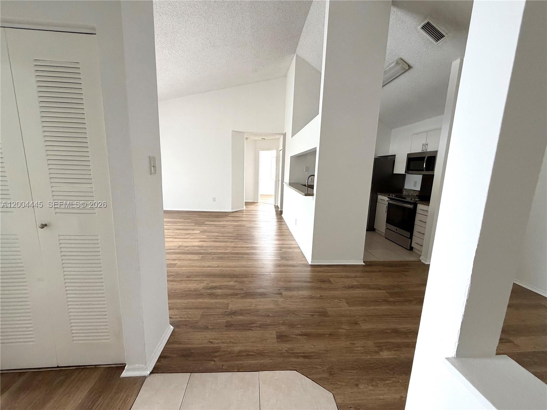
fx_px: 221
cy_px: 205
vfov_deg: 85.7
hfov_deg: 102.1
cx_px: 274
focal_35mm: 14
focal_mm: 2.22
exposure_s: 1/121
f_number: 2.2
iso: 320
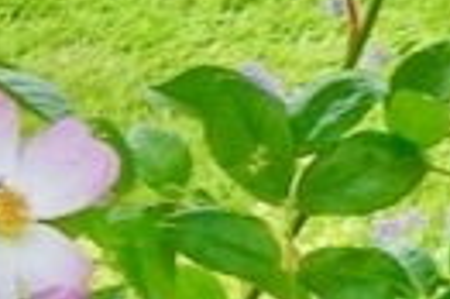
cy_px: -259
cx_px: 615
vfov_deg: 7.0
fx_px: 2385
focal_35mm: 191
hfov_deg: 10.5
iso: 160
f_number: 3.5
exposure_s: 1/320
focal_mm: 5.4
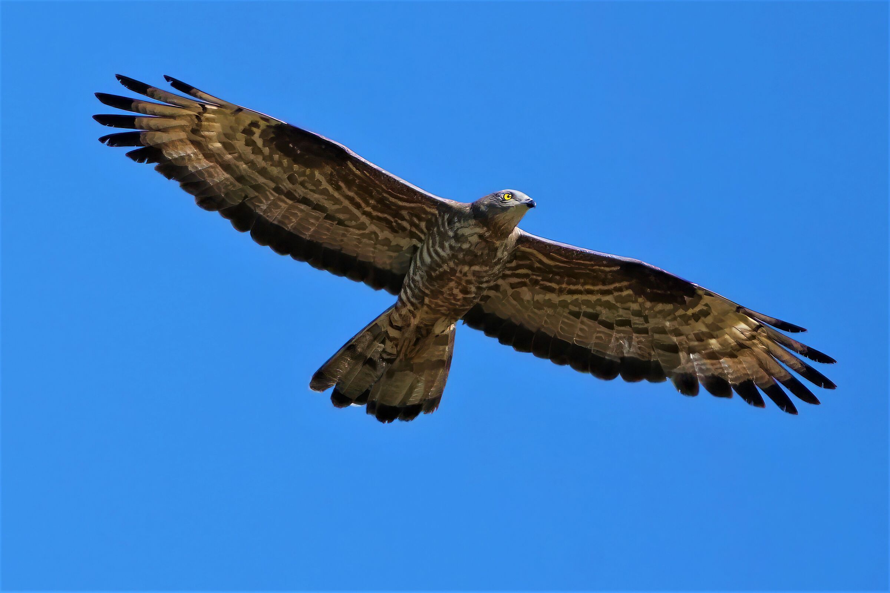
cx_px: 445
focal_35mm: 600
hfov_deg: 3.4
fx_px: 14832
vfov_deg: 2.3
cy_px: 296
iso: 2000
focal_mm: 600
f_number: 8
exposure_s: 1/4000
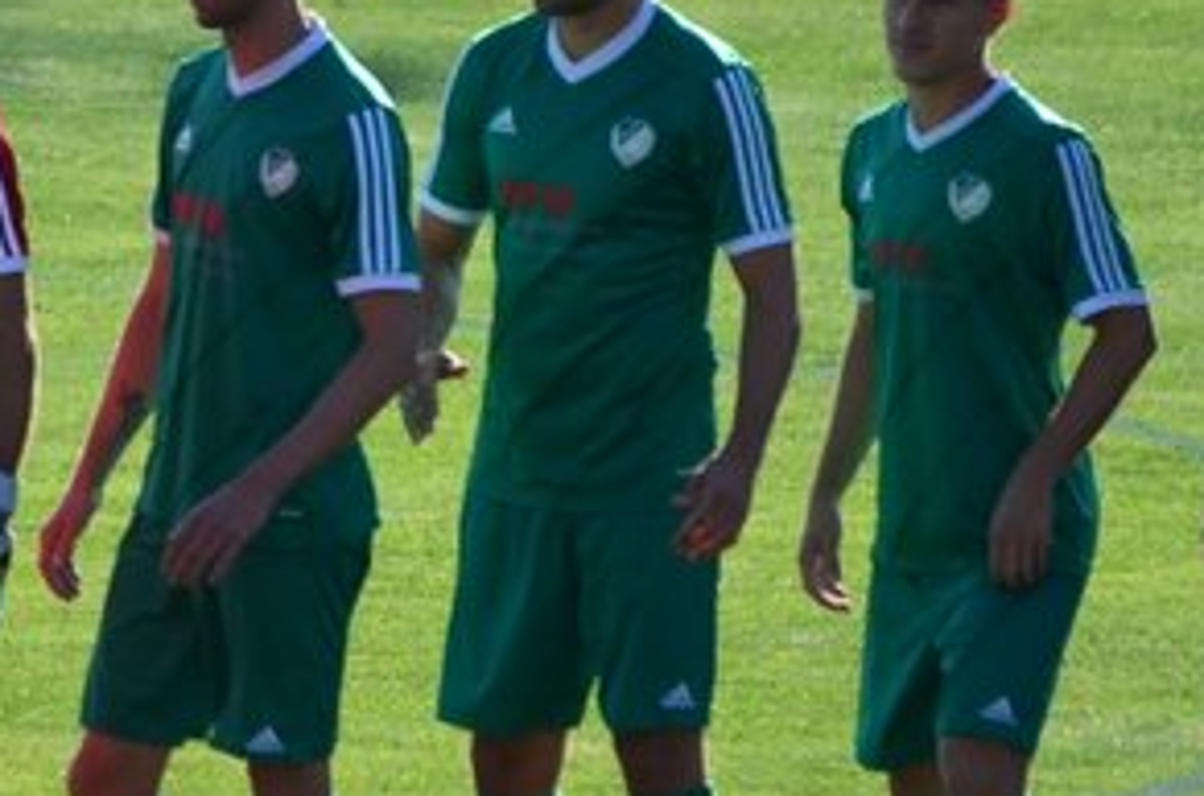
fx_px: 37056
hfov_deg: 1.9
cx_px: -536
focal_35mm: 1111
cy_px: 355
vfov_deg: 1.2
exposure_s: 1/1250
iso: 400
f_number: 5.3
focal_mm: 240
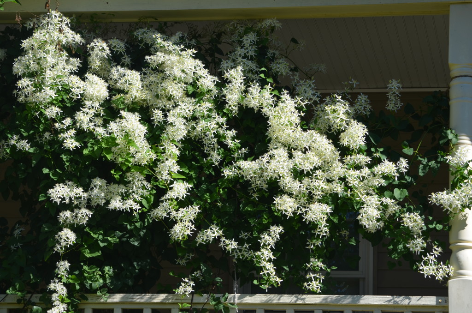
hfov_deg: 17.1
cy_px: 156
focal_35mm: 120
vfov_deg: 11.4
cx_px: 236
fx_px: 1570
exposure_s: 1/250
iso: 100
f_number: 8
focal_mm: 80
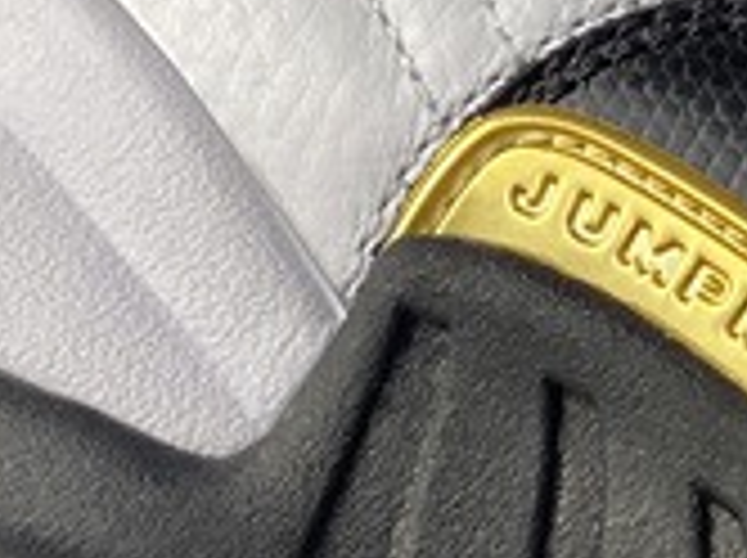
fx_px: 3383
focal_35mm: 157
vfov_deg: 9.4
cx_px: 1138
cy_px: 32
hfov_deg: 12.0
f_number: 1.8
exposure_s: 1/100
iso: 64
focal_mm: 4.25
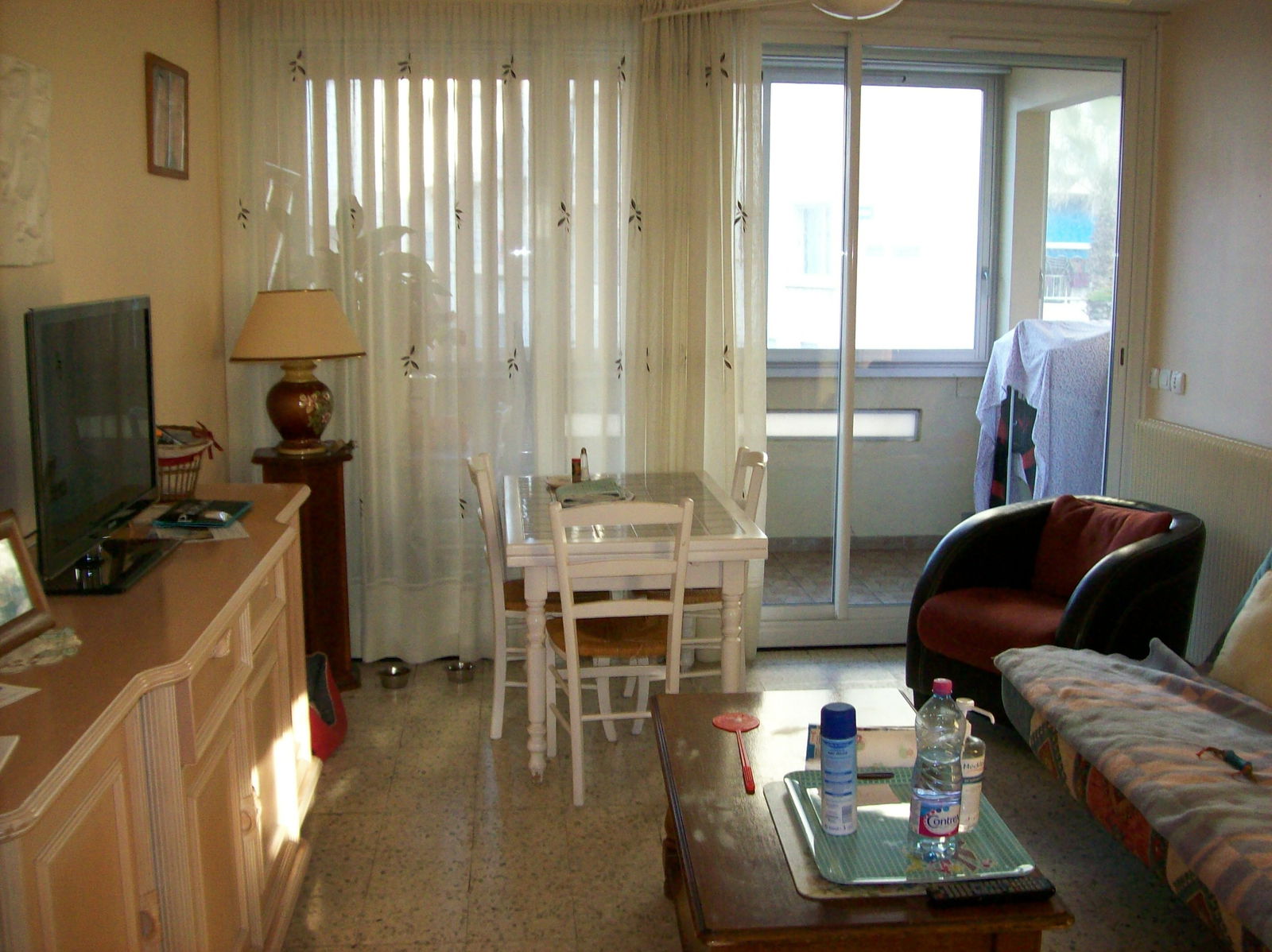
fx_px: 1322
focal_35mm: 36
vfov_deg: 39.6
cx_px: 636
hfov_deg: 51.4
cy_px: 476
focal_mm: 6
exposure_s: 1/64
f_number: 2.7
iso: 200
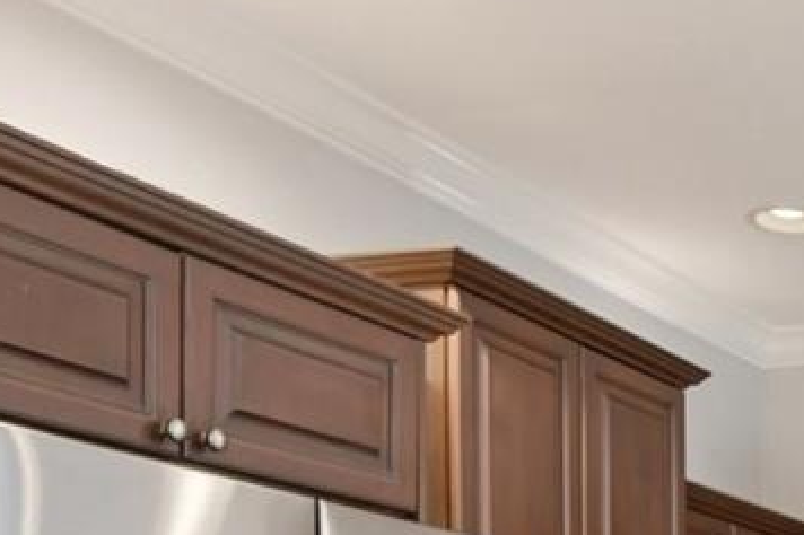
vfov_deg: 16.7
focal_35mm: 72
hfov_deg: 22.3
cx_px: 1253
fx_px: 1607
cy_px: 858
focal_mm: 16
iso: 400
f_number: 8
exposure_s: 1/4
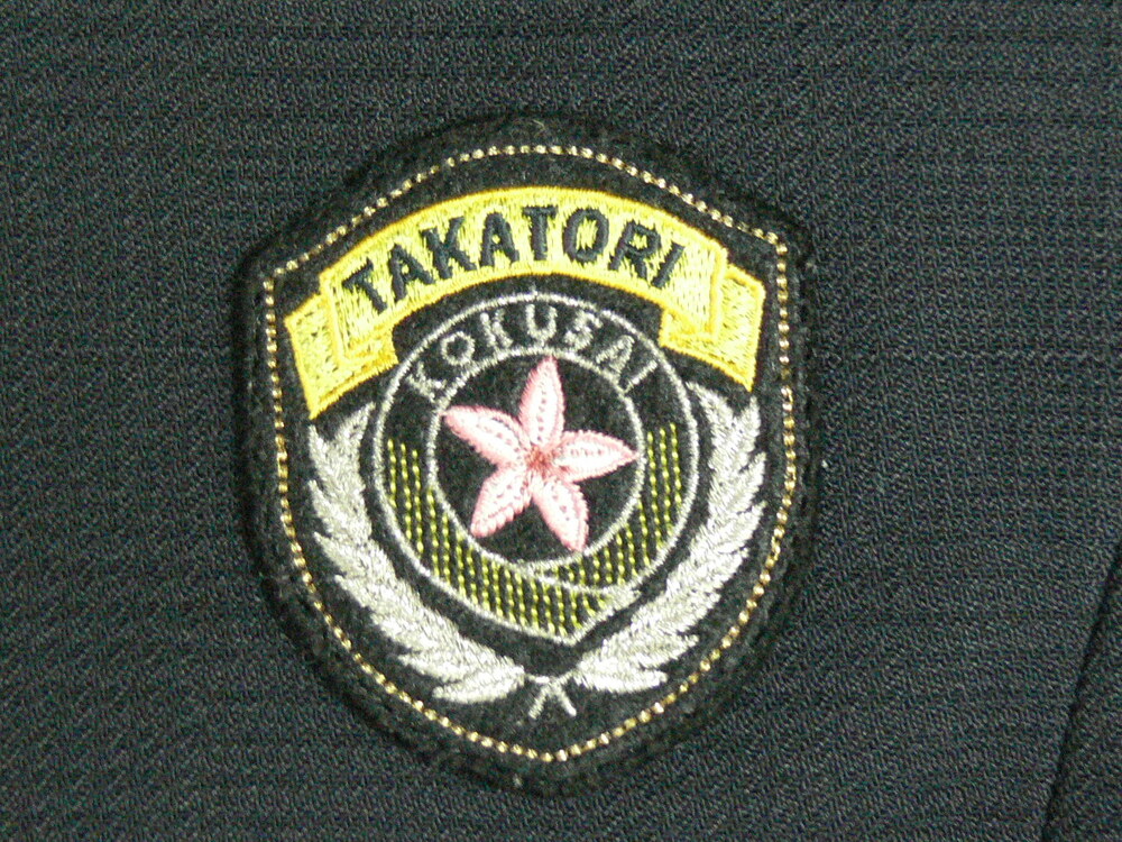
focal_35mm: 117
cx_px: 561
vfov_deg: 12.7
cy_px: 421
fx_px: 3792
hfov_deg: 16.8
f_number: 3.2
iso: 400
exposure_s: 1/15
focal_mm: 15.7
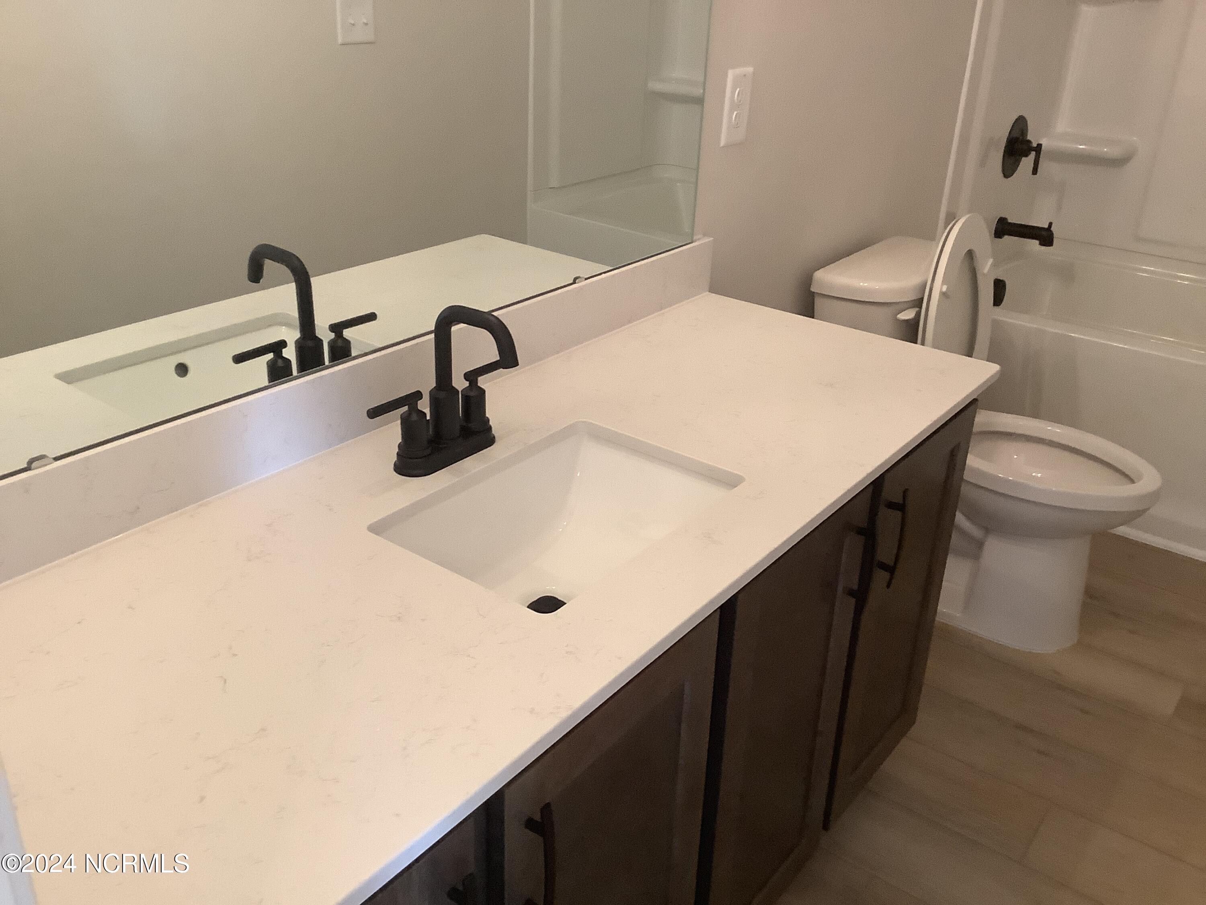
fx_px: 1080
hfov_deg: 58.4
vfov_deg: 45.4
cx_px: 603
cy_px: 452
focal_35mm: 31
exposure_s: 1/60
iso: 320
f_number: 2.4
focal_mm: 3.3
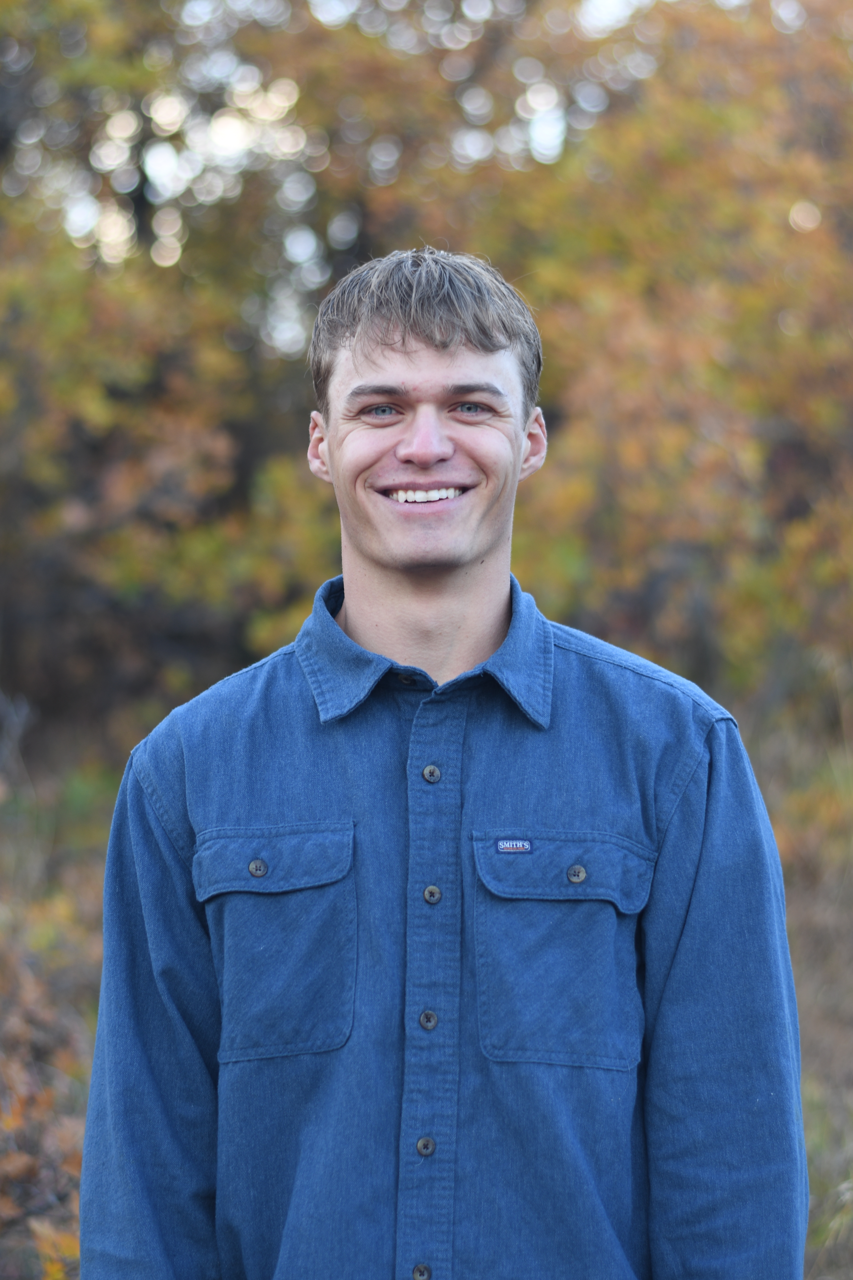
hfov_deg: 18.2
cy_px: 640
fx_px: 2665
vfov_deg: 27.0
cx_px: 426
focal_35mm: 75
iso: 100
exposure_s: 1/200
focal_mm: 50
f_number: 2
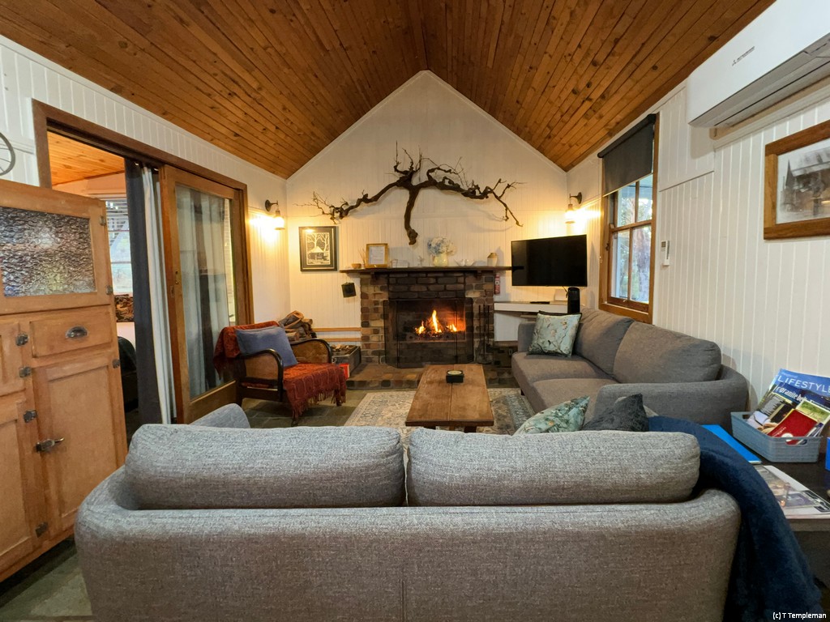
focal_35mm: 13
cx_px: 415
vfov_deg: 89.9
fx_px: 312
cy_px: 311
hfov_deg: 106.2
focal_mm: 1.57
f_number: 1.8
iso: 250
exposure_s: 1/20
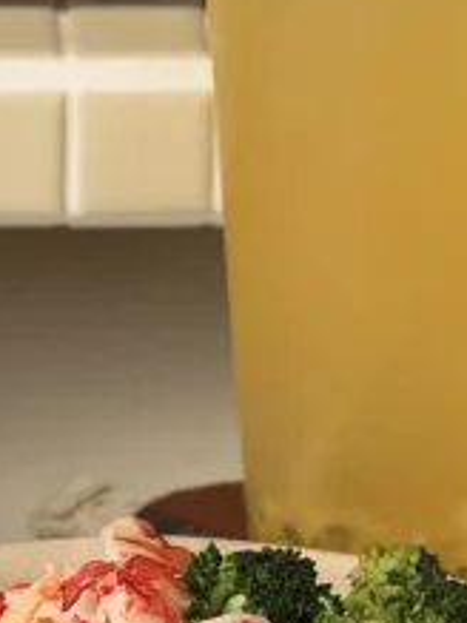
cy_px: 302
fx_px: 7112
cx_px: -17
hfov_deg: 3.8
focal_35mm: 395
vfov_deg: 5.0
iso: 800
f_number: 2.8
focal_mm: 15.66
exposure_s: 1/58
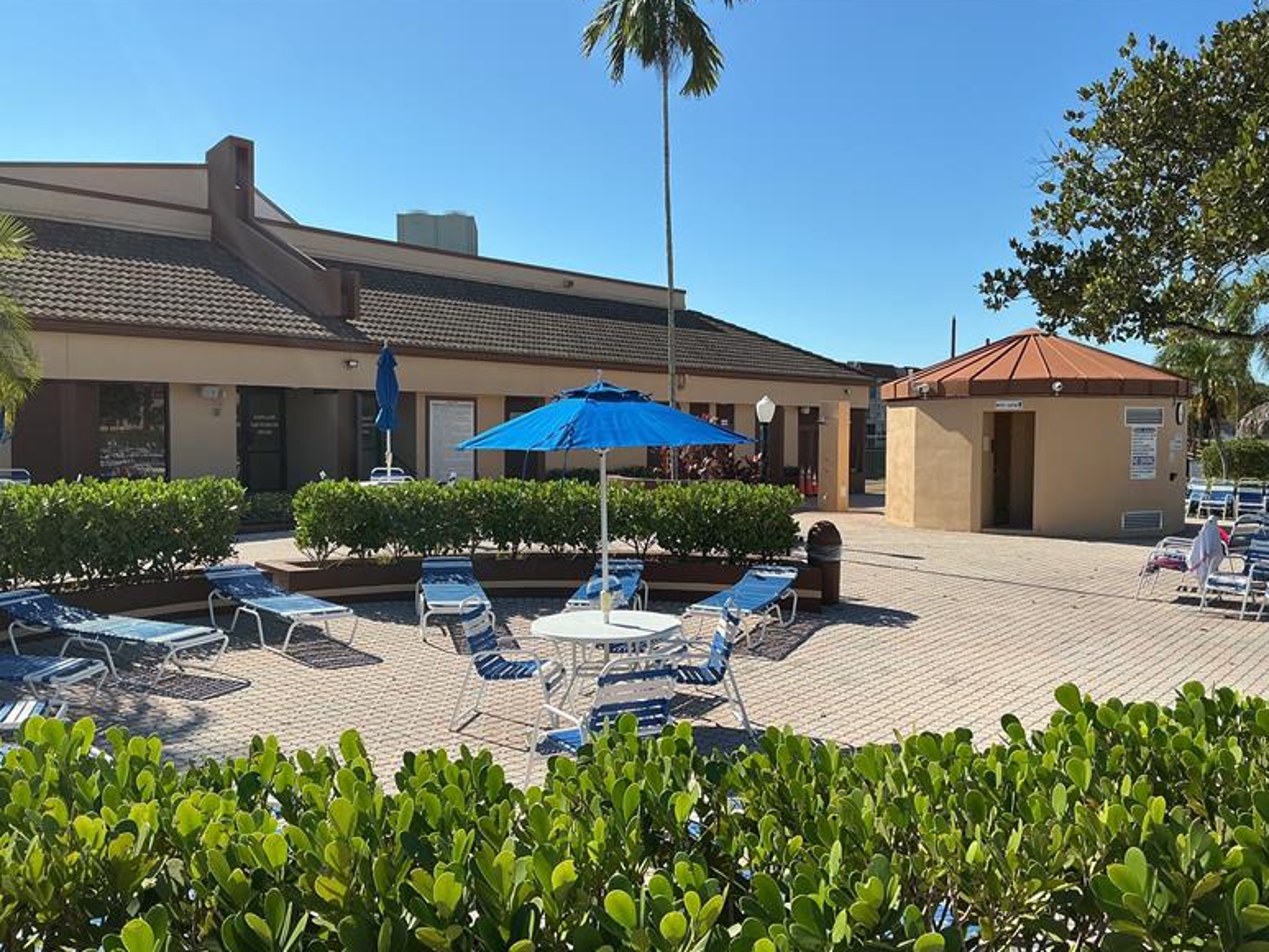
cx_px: 629
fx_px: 1100
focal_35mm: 30
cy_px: 486
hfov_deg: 60.0
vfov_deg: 46.8
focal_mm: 3
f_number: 1.8
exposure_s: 1/2141
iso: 25
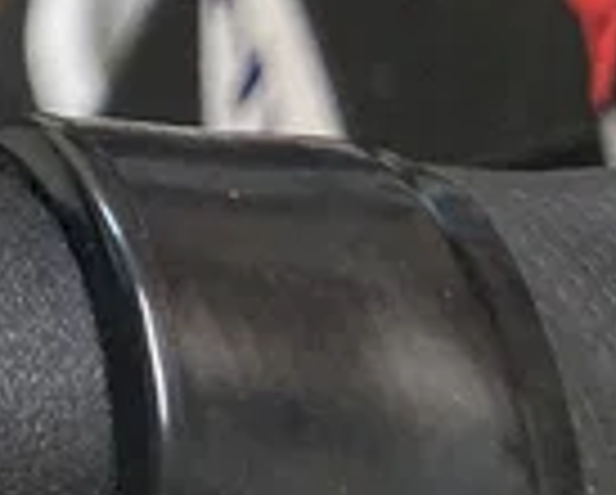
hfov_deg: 9.2
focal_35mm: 166
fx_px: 3031
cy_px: -547
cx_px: -1234
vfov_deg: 8.7
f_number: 1.8
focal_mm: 3.99
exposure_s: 1/60
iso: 80
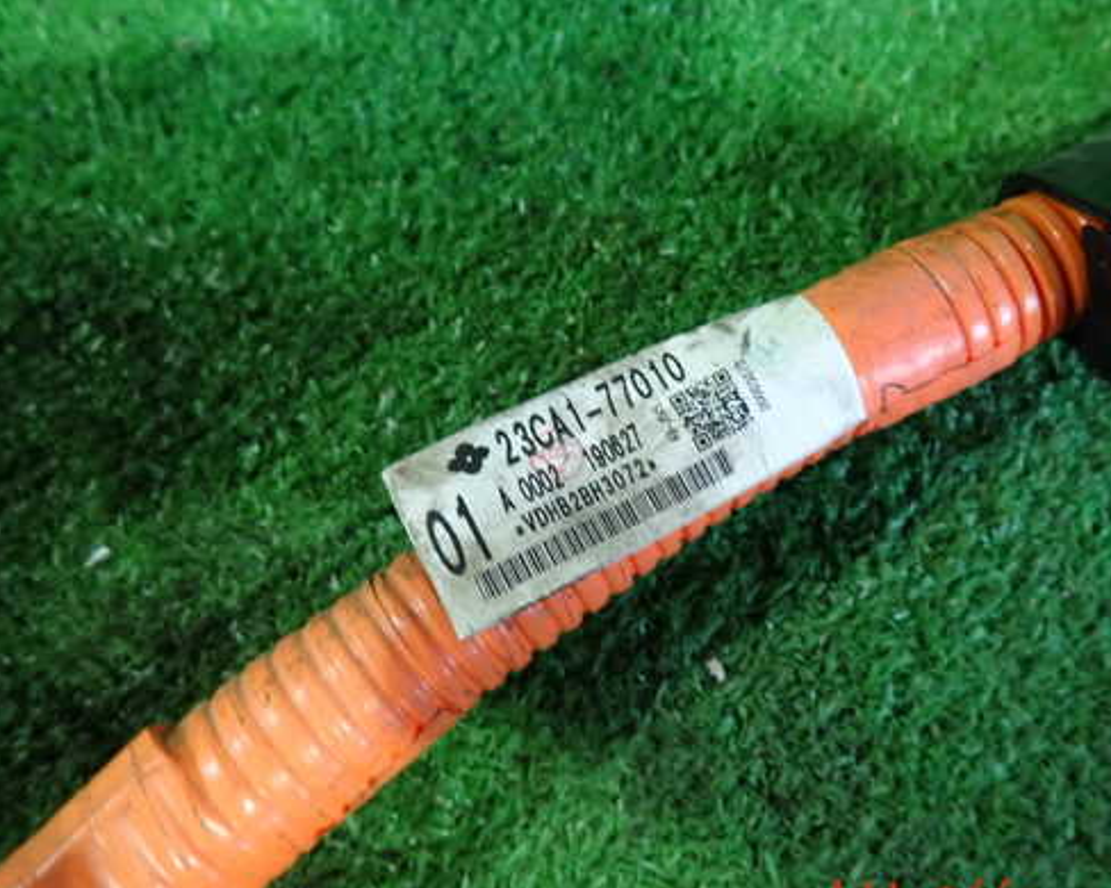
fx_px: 986
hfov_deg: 58.3
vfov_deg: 48.5
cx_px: 665
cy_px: 419
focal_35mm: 30
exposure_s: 1/30
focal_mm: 4.5
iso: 320
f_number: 2
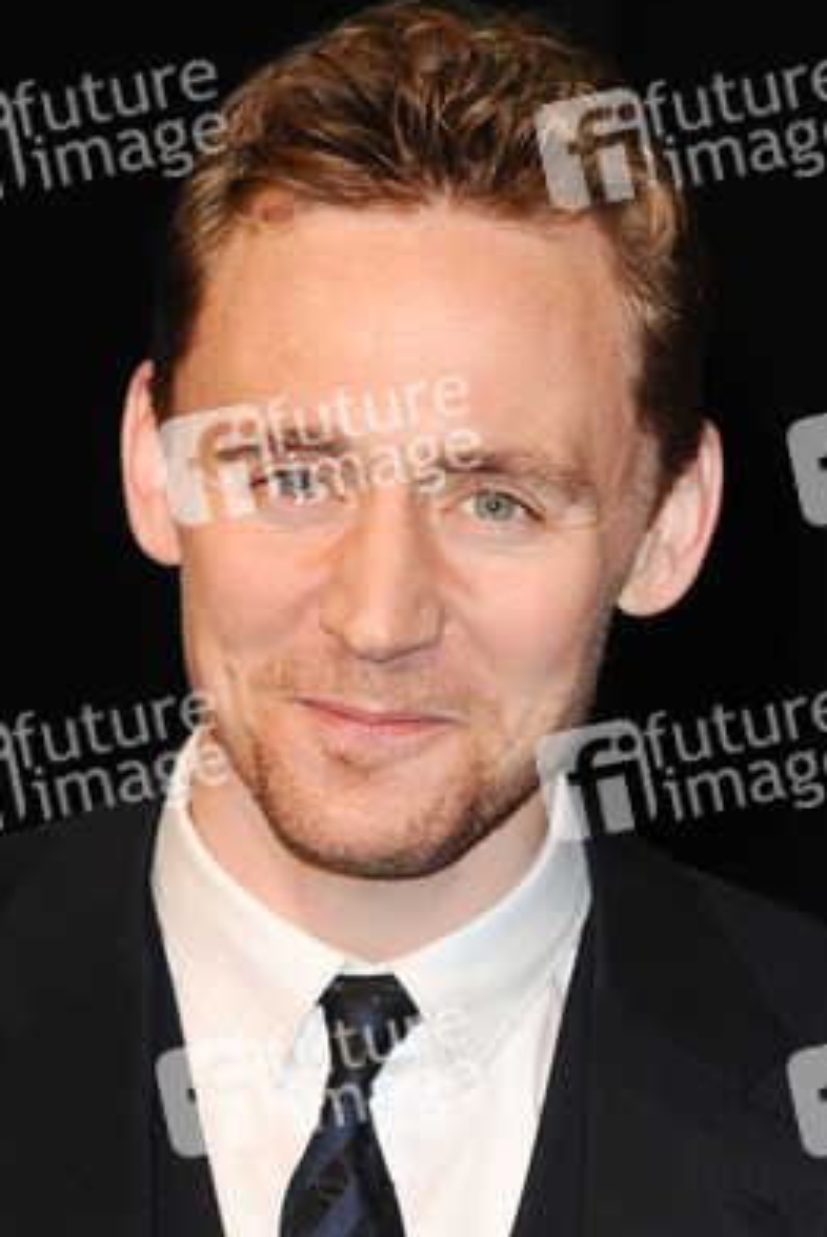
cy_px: 609
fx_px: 8685
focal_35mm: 253
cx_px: 412
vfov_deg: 8.1
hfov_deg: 5.5
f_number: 4.5
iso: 320
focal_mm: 165
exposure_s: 1/200
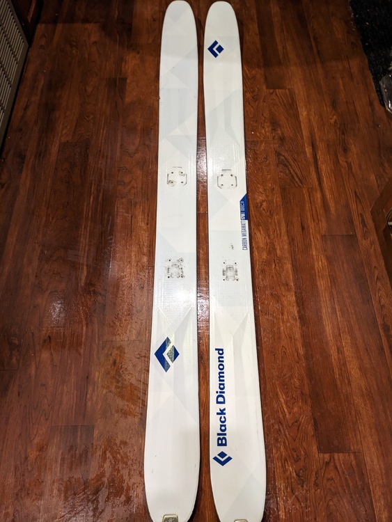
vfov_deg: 65.3
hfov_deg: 51.4
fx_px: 407
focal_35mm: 27
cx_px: 196
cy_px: 261
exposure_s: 1/24
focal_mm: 4.38
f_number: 1.73
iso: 188
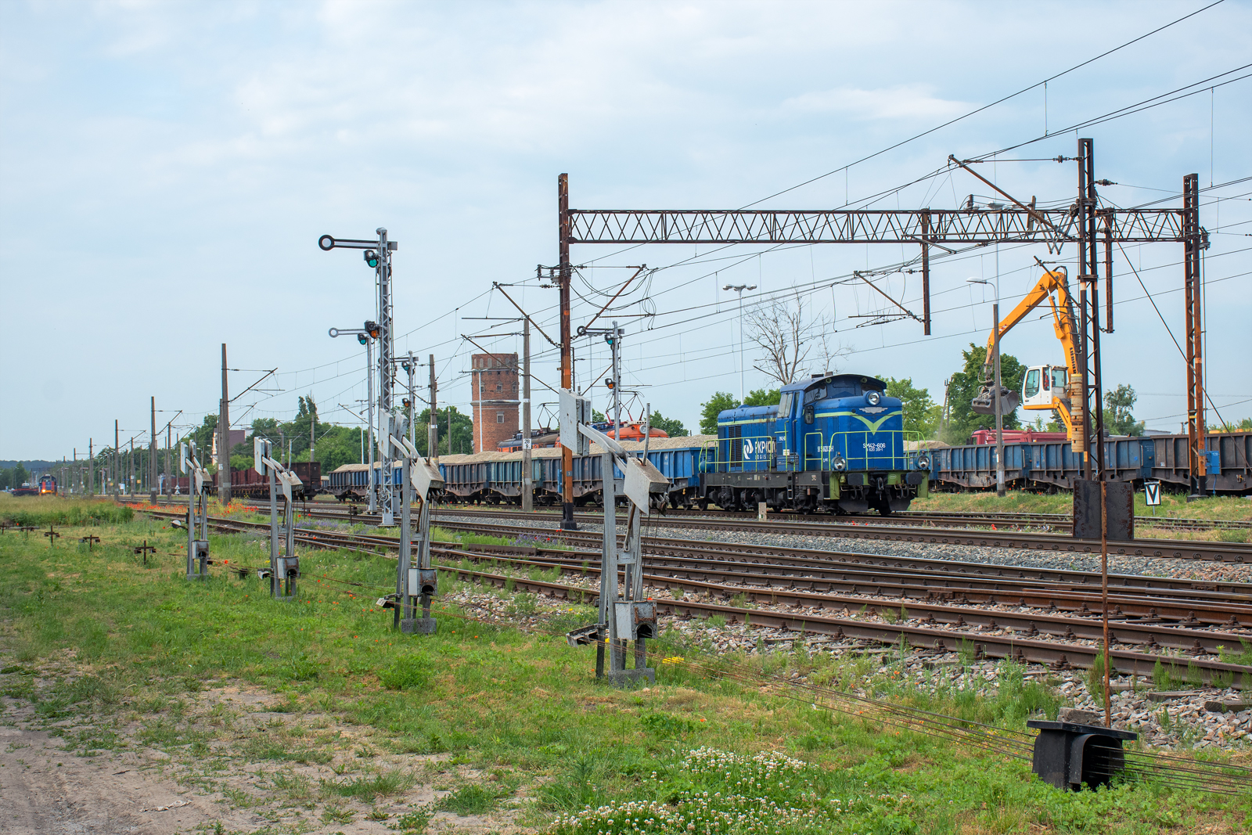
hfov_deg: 33.4
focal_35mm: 60
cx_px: 626
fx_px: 2087
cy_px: 418
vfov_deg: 22.6
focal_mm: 40
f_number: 8
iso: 125
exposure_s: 1/500
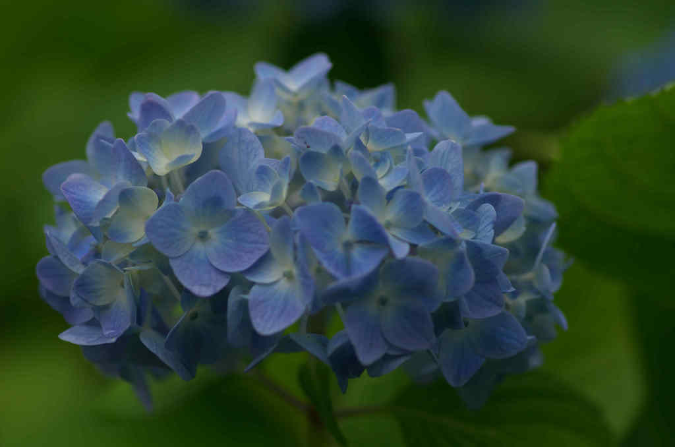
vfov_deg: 9.1
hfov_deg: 13.7
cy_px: 224
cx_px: 338
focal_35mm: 150
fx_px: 2806
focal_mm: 100
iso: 100
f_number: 3.5
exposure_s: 1/800
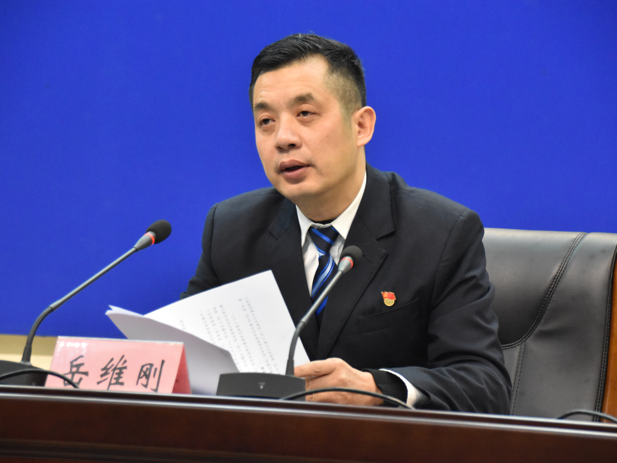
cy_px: 232
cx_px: 301
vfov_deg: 8.7
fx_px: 3040
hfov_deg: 11.6
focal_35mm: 171
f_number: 5.6
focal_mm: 105
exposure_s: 1/250
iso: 4500
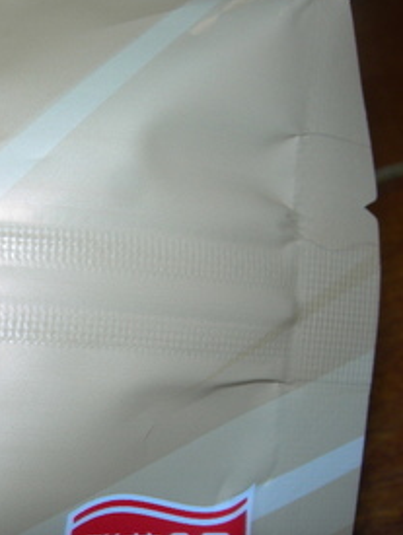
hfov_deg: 20.5
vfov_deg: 28.0
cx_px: -29
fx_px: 1069
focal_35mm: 69
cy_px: 339
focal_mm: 7.8
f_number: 4.8
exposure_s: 1/60.1
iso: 50
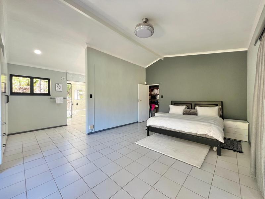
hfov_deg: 106.2
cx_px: 132
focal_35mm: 13
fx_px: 100
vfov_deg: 89.9
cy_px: 100
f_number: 1.8
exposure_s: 1/99
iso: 250
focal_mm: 1.57
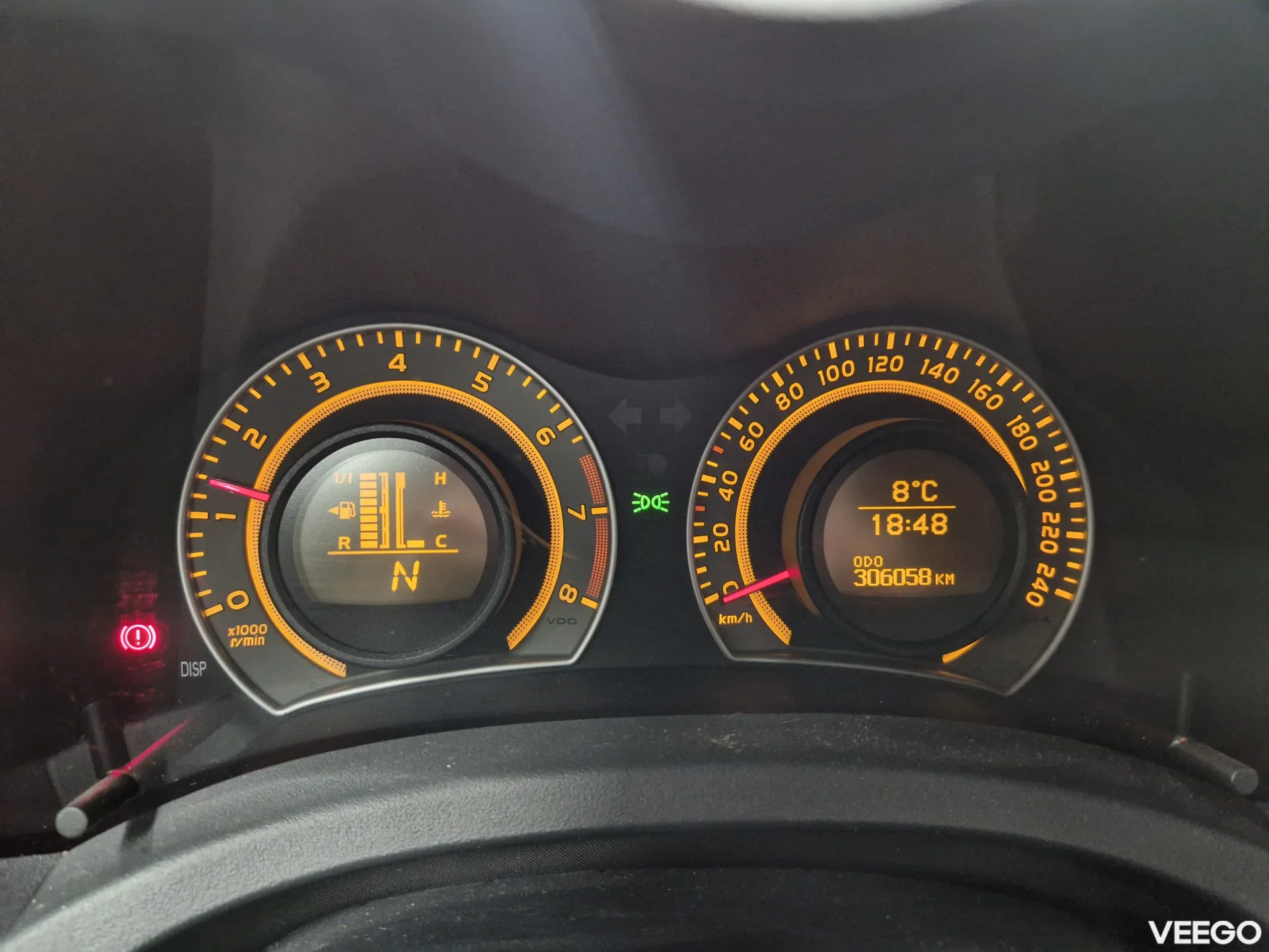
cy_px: 476
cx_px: 634
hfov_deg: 73.9
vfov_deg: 58.9
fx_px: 843
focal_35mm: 23
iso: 800
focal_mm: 5.4
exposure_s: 1/25
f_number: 1.8
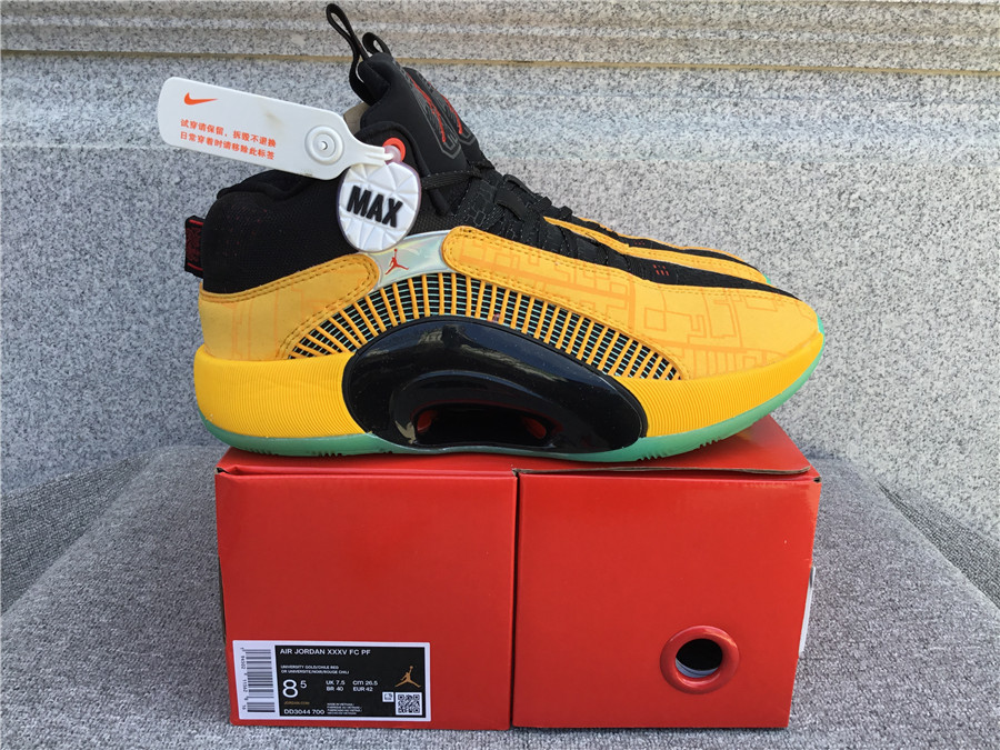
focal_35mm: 31
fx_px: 896
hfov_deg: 58.4
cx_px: 500
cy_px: 375
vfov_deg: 45.4
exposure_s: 1/237
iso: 25
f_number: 2.4
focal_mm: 3.3
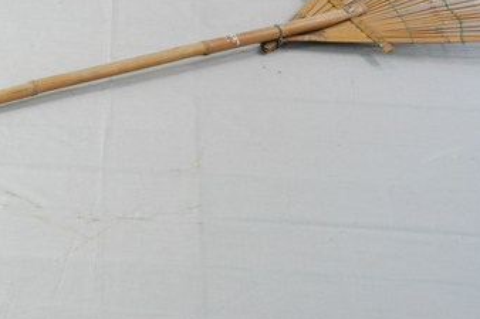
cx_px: 88
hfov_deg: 22.8
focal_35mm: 88
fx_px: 1172
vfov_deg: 15.4
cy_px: 60
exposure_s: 1/4
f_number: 8
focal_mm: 31
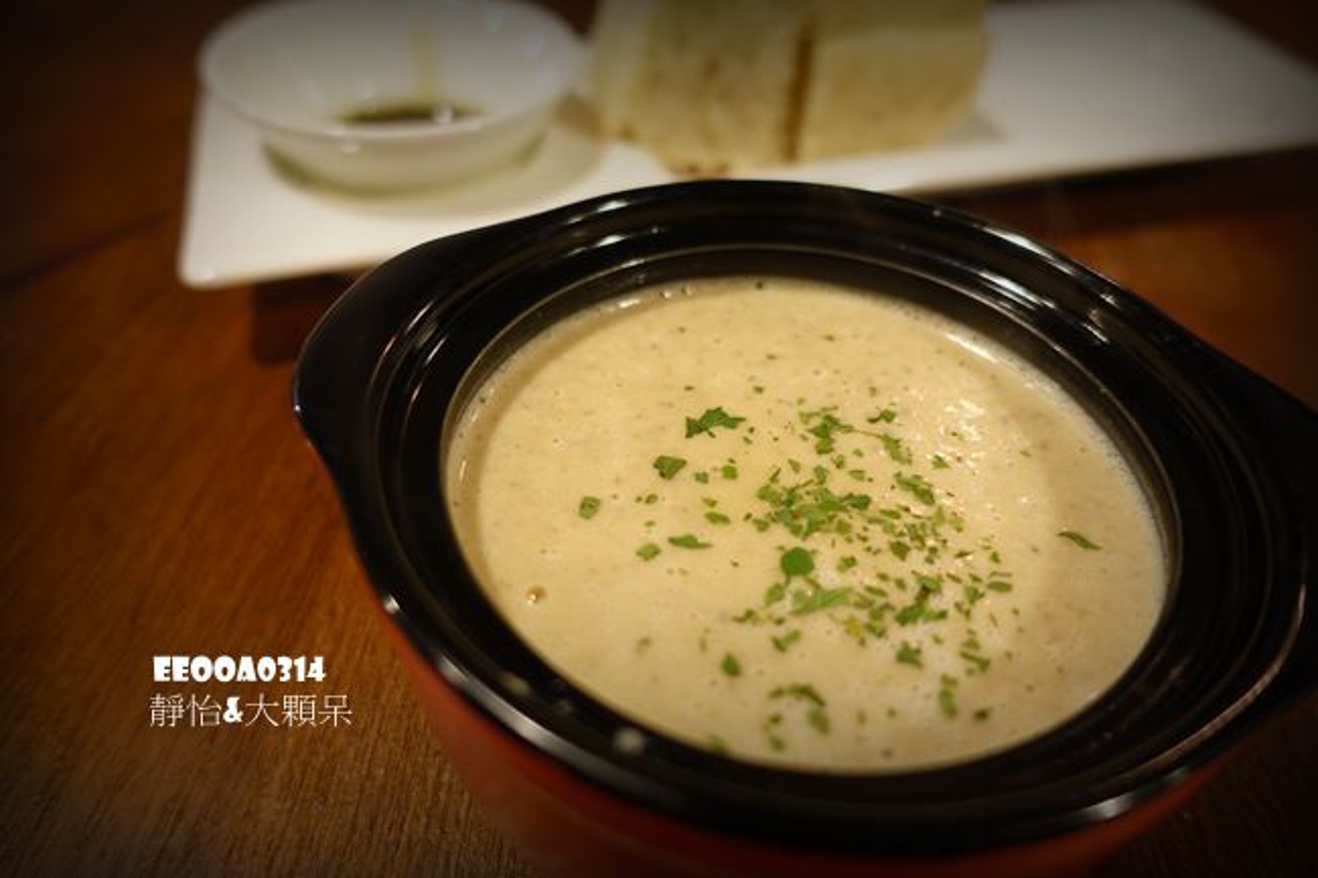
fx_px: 878
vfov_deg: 53.1
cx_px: 659
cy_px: 439
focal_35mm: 24
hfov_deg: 73.8
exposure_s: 1/30
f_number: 1.8
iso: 320
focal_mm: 8.8
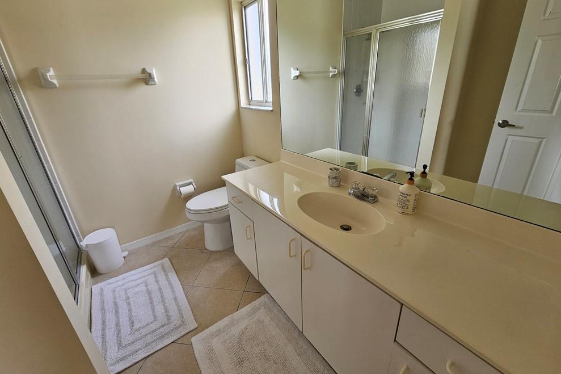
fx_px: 218
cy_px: 174
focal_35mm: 14
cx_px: 280
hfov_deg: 104.3
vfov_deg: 81.1
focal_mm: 2.2
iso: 50
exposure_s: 1/60
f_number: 2.2
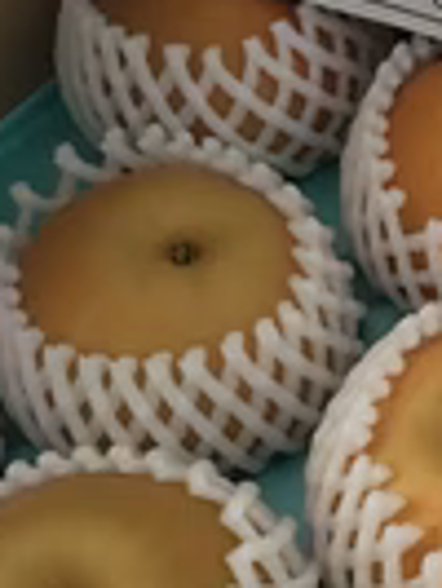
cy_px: 402
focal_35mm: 87
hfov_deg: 15.8
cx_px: 632
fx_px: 1479
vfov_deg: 22.4
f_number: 2.2
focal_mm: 4.15
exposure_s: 1/15
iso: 320
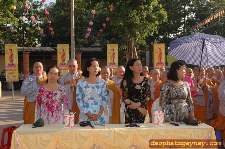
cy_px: 74
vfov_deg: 30.8
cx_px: 112
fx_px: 272
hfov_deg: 45.0
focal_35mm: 44
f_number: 8
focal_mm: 29
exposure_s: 1/250
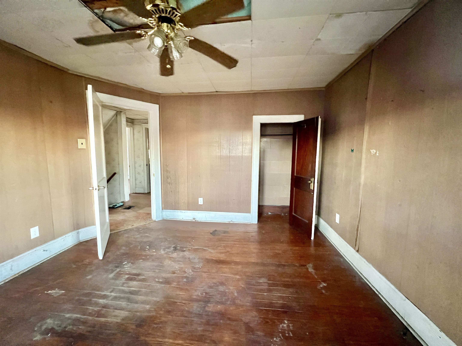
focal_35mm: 13
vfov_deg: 89.9
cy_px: 173
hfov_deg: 106.2
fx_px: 174
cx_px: 231
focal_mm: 1.57
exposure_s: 1/53
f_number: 1.8
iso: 1000
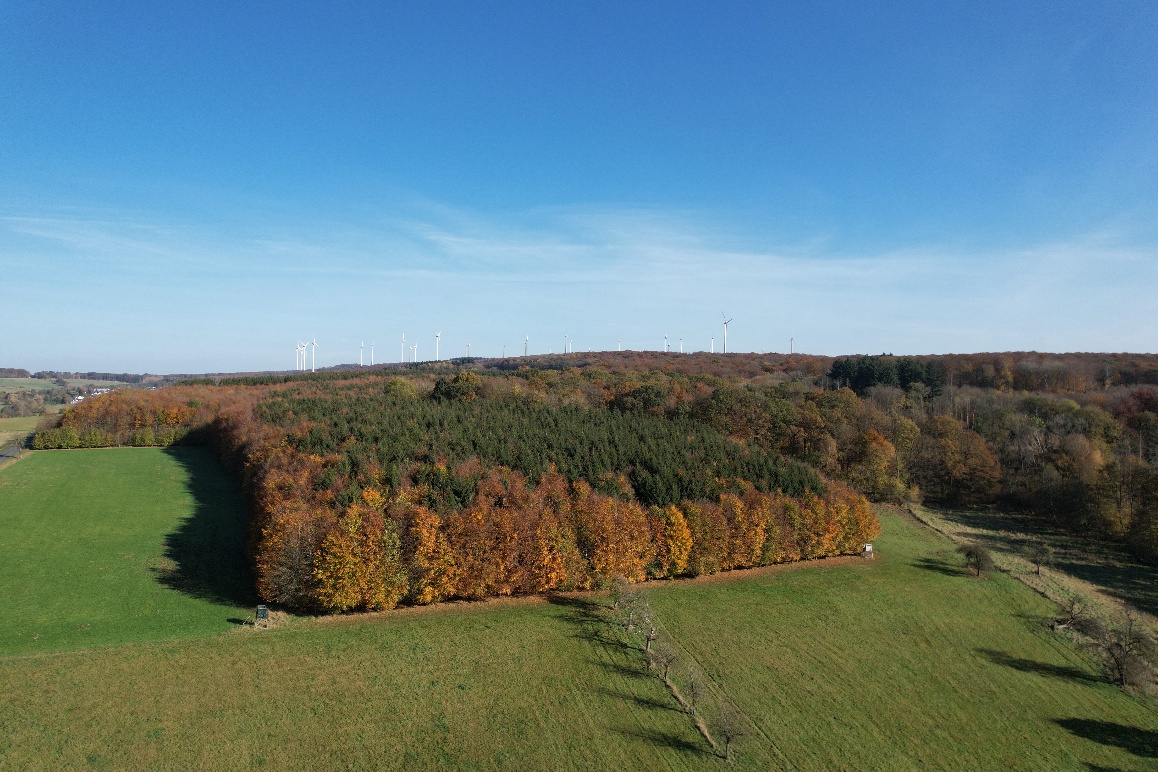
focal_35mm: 22
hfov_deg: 78.6
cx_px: 579
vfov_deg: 57.2
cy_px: 386
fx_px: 708
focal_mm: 8.38
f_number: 2.8
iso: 110
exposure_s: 1/1500
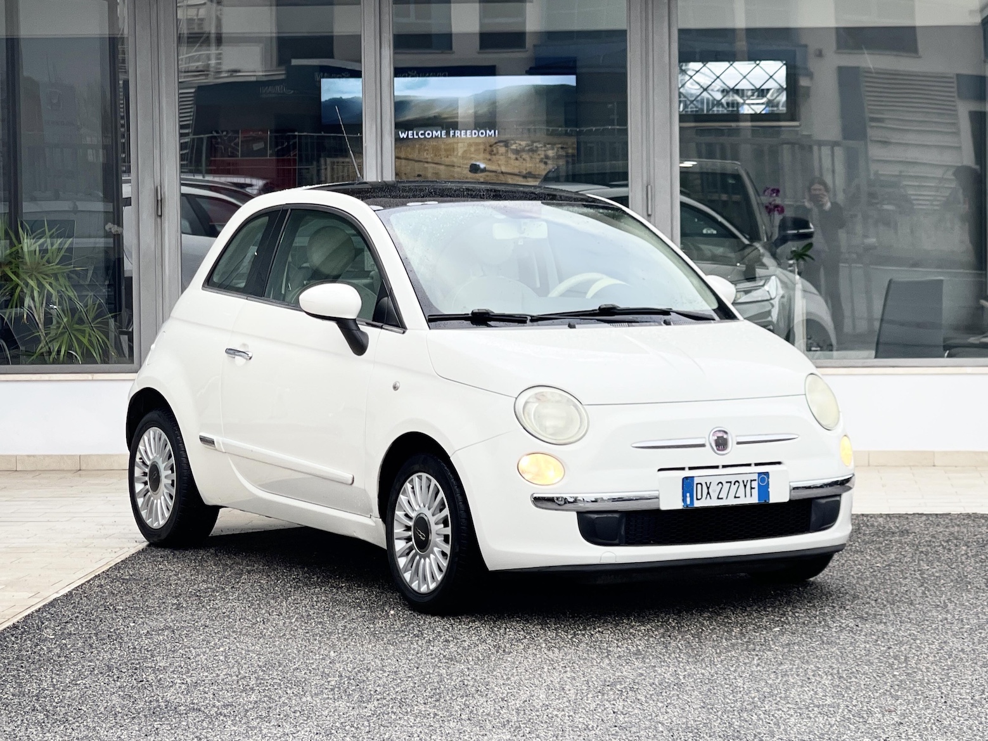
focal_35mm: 64
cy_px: 370
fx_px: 1827
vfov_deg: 22.9
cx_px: 494
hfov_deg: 30.3
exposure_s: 1/121
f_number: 2.2
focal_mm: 7.5
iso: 25
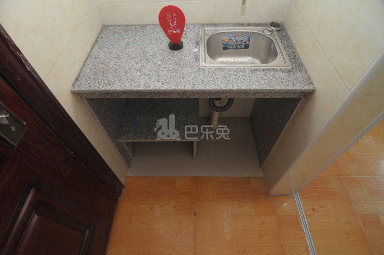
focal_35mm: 18
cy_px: 128
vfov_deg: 67.2
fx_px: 192
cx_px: 192
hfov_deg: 90.1
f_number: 6.3
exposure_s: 1/60
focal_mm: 12
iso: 500
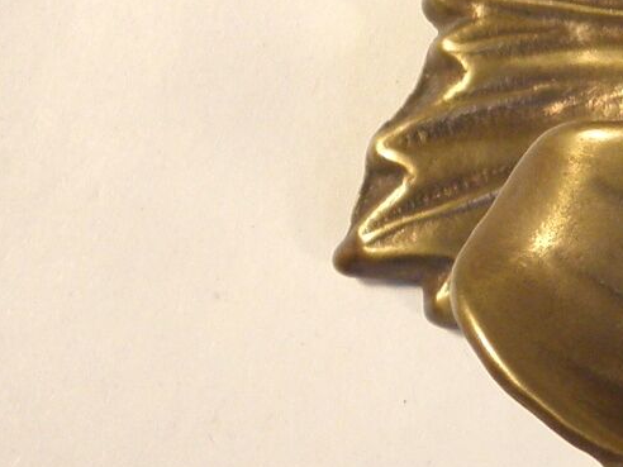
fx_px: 3653
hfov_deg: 9.2
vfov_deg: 7.2
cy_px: -228
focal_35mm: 203
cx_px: 1186
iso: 100
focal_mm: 7.1
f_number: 3.8
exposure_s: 1/50
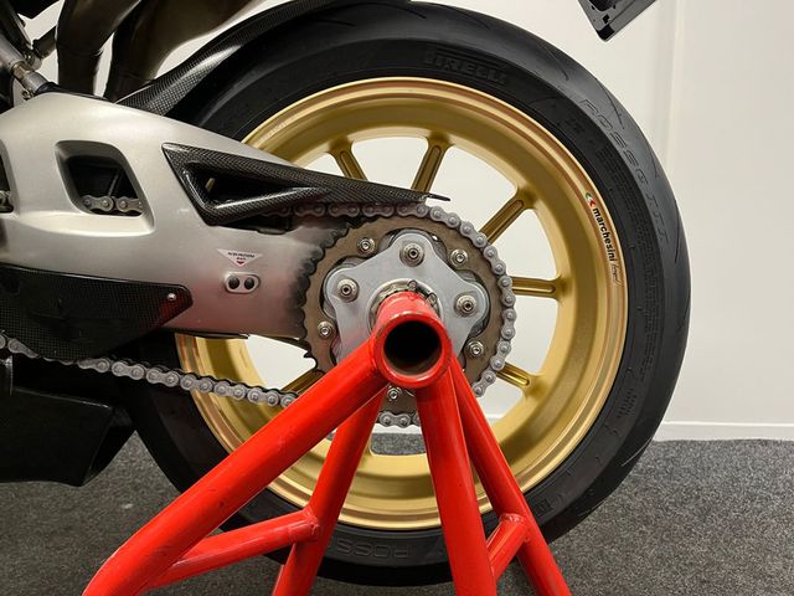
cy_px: 298
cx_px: 397
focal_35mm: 26
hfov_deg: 67.3
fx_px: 596
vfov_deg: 53.1
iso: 200
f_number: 1.6
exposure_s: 1/50
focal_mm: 5.1
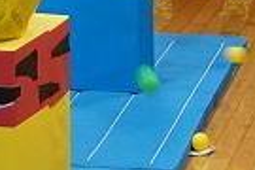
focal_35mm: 272
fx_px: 1927
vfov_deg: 5.0
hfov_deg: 7.5
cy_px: -65
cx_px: -11
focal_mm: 16.92
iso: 500
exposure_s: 1/50
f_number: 3.2
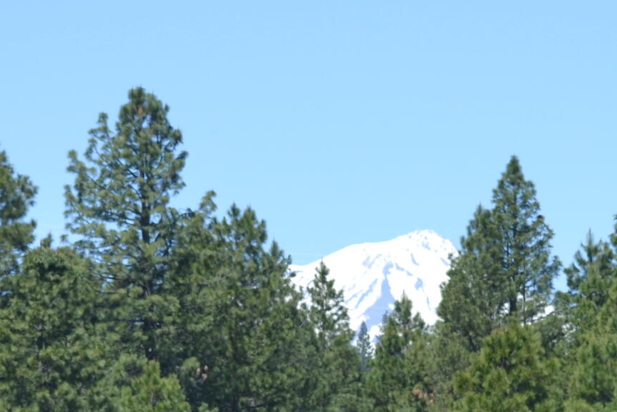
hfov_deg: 5.5
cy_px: 586
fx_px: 6412
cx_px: 301
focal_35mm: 374
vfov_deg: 3.7
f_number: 4.5
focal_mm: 72
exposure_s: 1/500
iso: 100
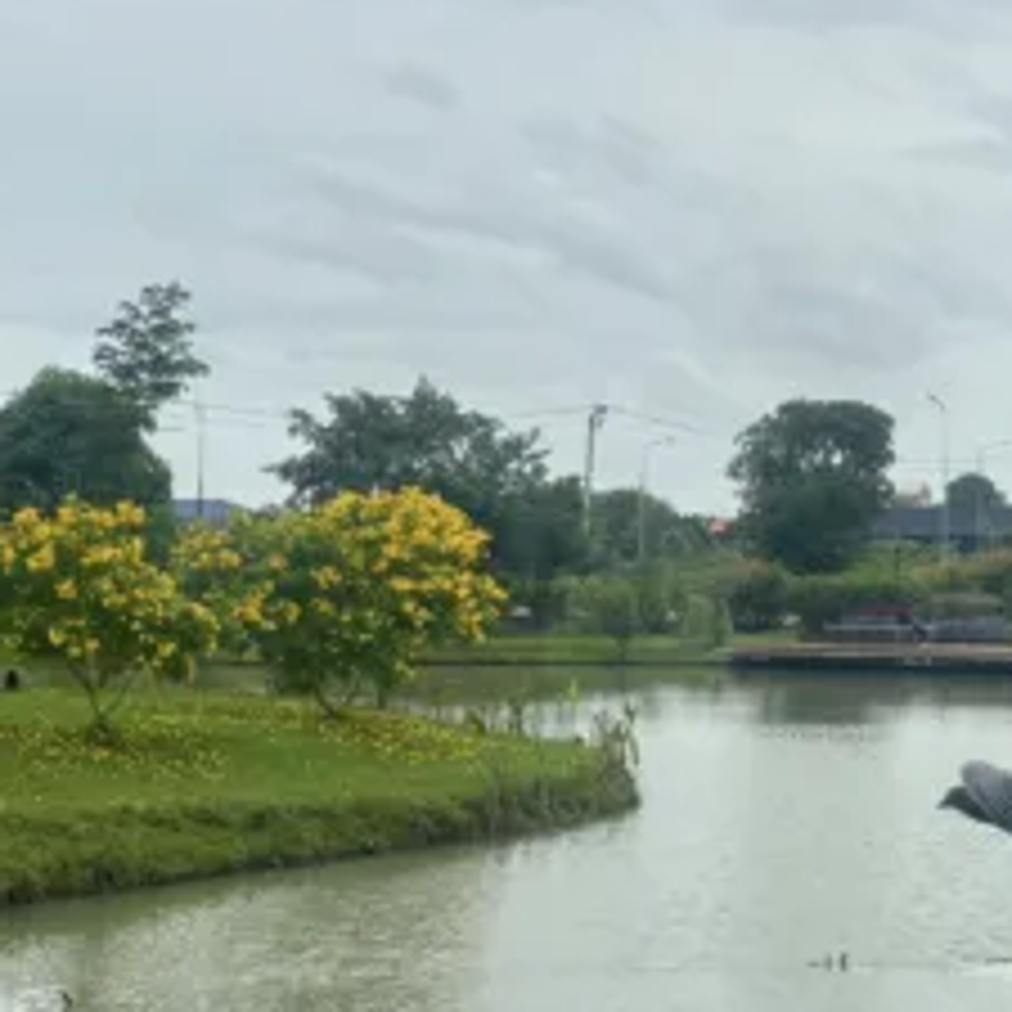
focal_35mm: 92
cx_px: 886
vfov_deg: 18.9
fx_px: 3043
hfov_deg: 18.6
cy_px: 515
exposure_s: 1/4630
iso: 50
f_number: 1.6
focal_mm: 5.96
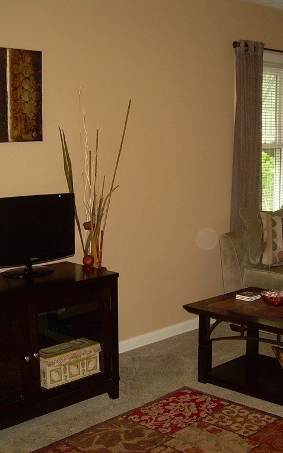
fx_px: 667
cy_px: 226
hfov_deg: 23.7
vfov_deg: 37.5
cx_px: 210
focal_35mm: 54
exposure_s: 1/60
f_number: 2.8
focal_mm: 6.3
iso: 200
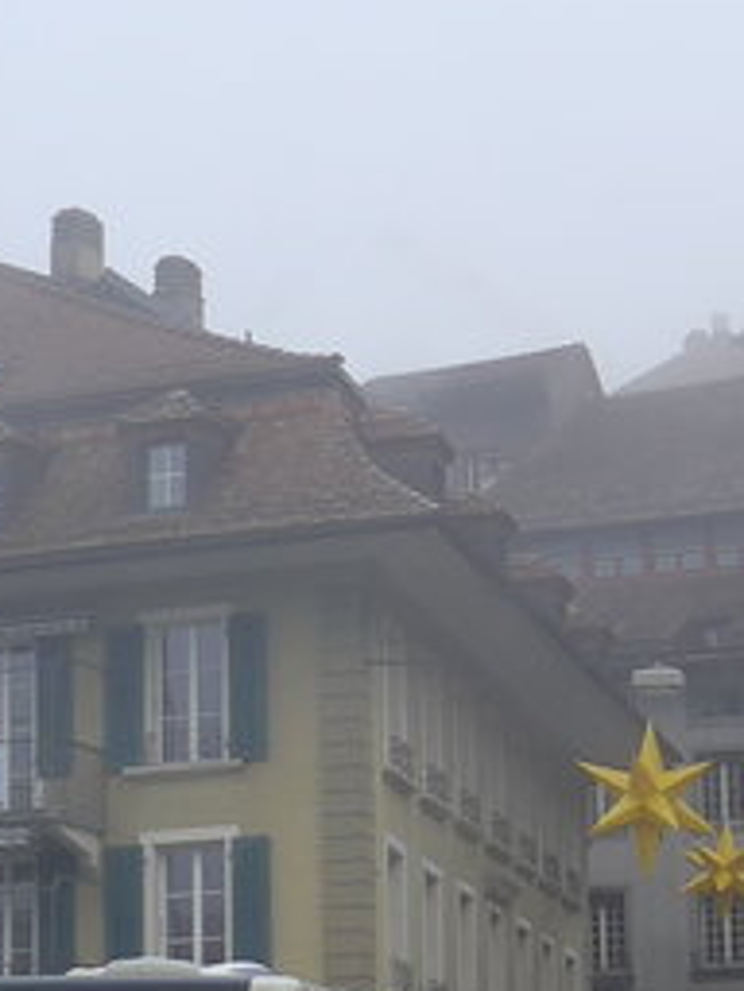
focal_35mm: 136
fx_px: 3897
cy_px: 616
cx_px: 531
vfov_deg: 14.5
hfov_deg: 10.9
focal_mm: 6
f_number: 2.8
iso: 80
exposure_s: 1/400
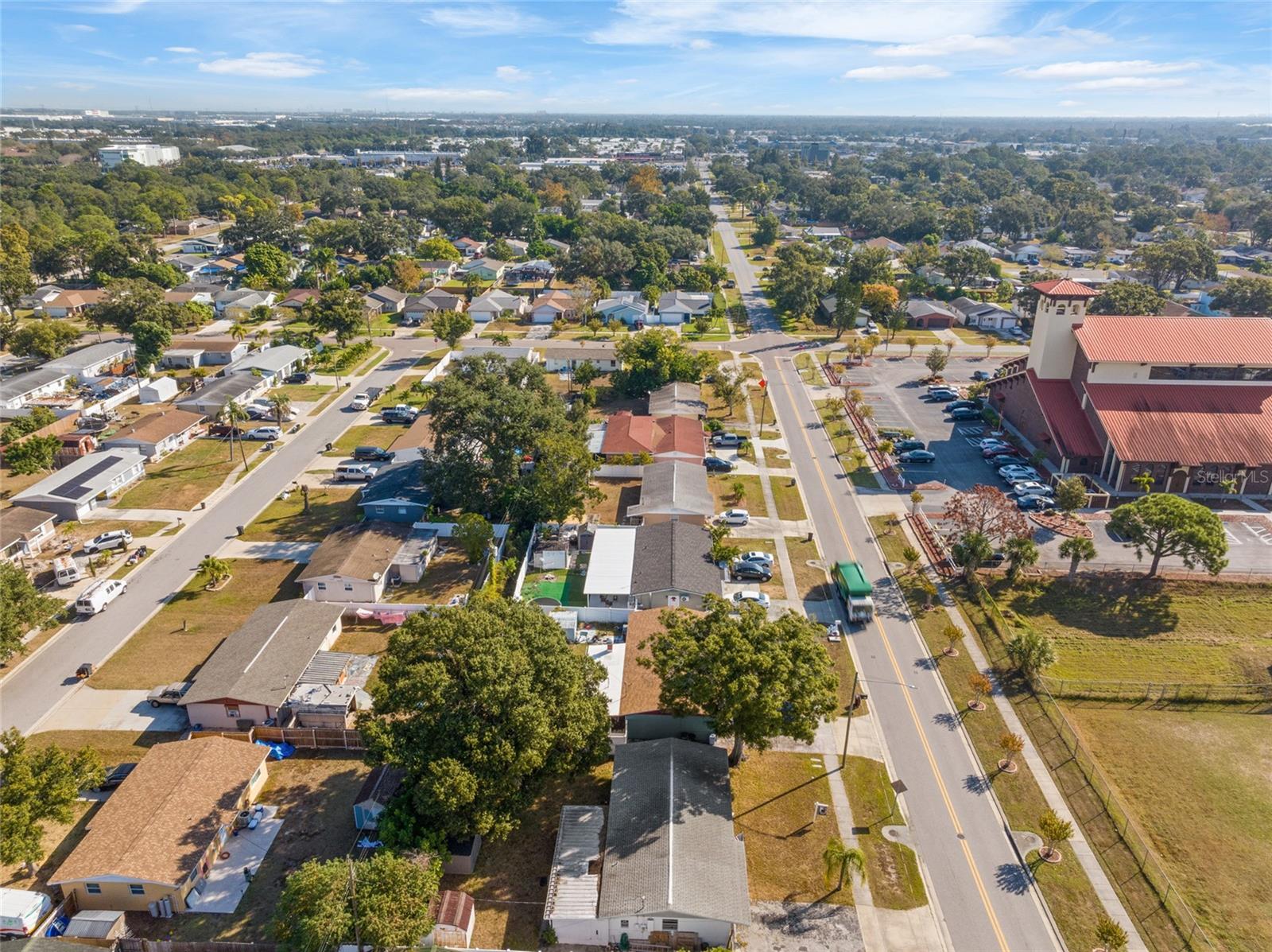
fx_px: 881
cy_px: 476
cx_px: 636
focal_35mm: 24
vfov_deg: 56.7
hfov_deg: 71.6
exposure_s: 1/6
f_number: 11
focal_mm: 12.29
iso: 200
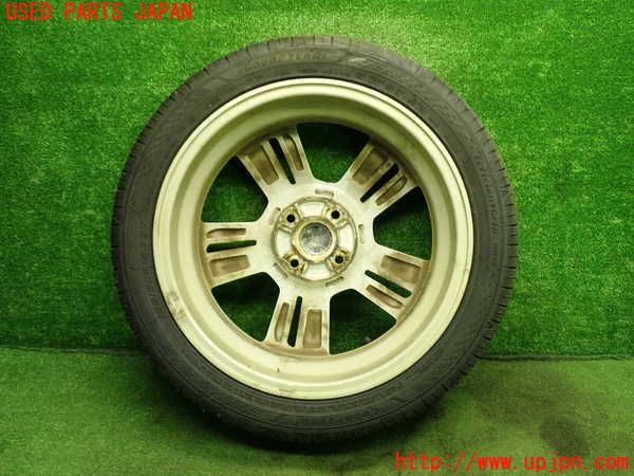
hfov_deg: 60.0
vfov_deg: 46.8
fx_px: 549
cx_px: 317
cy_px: 238
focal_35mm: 30
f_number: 2.3
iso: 200
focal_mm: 5.4
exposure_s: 1/40
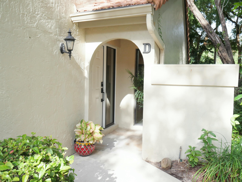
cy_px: 91
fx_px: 196
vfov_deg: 49.8
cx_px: 121
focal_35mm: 28
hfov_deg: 63.4
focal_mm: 14
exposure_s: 1/320
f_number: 5.6
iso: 200
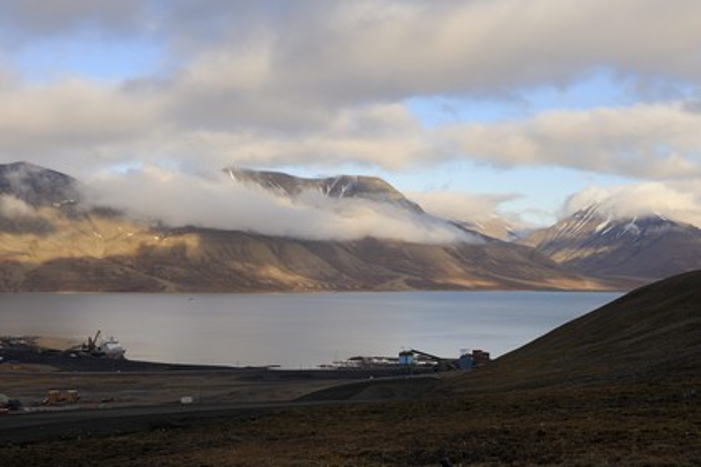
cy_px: 234
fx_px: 974
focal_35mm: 50
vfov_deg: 27.0
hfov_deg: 39.6
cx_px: 350
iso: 200
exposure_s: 1/160
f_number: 11
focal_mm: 50
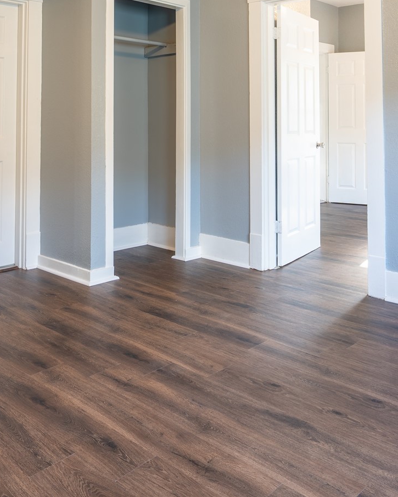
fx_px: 530
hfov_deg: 41.2
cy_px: 101
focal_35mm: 36
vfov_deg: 47.6
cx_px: 195
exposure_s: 1/8
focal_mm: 16
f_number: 9
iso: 100
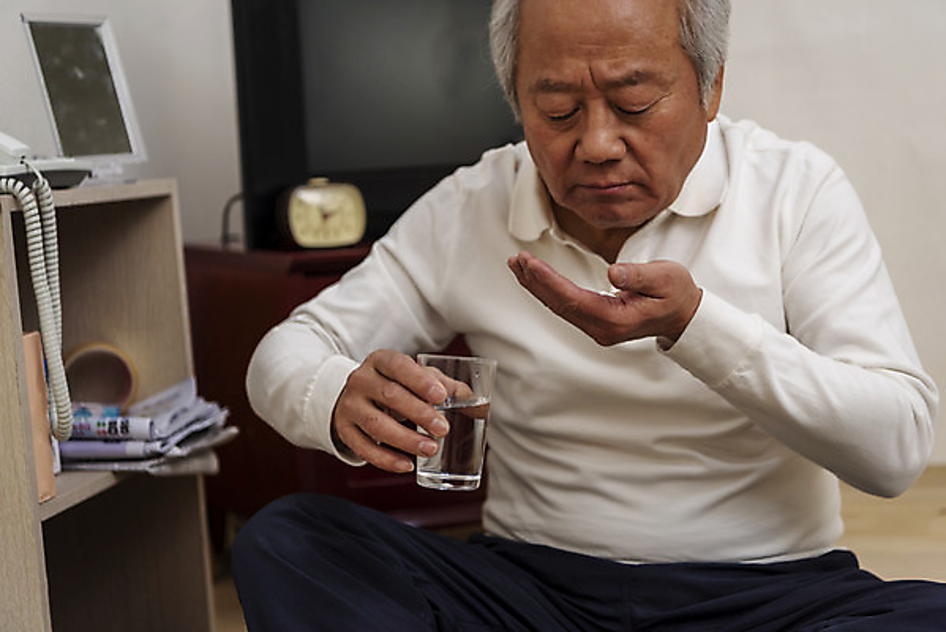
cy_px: 316
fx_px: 1577
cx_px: 473
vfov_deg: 22.6
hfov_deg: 33.4
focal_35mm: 60
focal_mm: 60
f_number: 2.8
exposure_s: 1/125
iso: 200
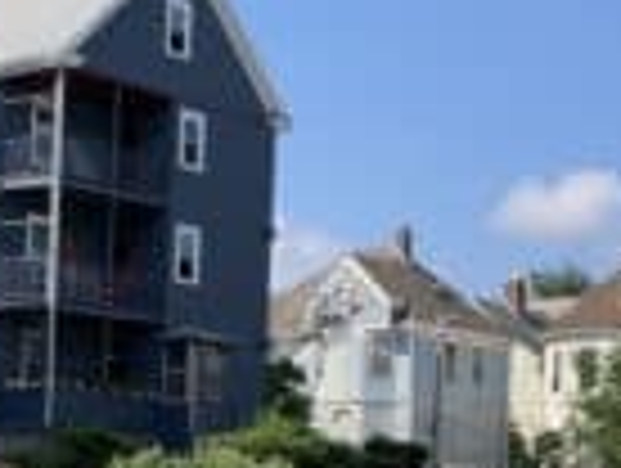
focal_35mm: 81
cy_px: 454
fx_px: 1456
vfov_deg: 17.9
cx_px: 40
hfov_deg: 23.3
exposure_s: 1/1245
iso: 20
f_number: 1.8
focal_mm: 3.99
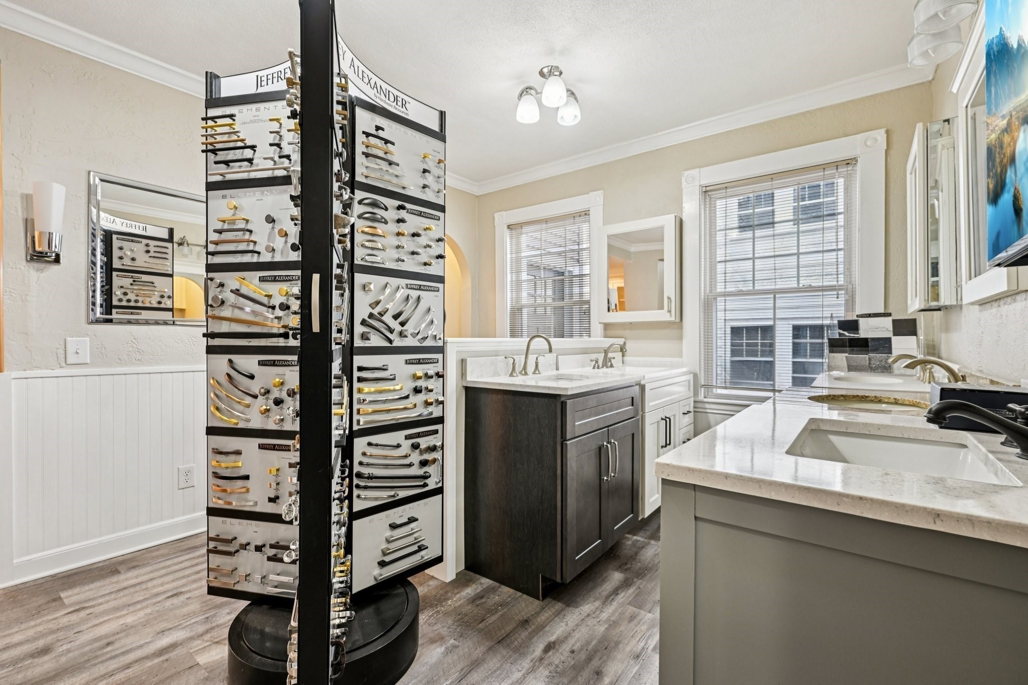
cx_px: 514
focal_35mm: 16
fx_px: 457
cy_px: 342
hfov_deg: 96.7
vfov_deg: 73.7
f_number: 8
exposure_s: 1/15
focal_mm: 16
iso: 400
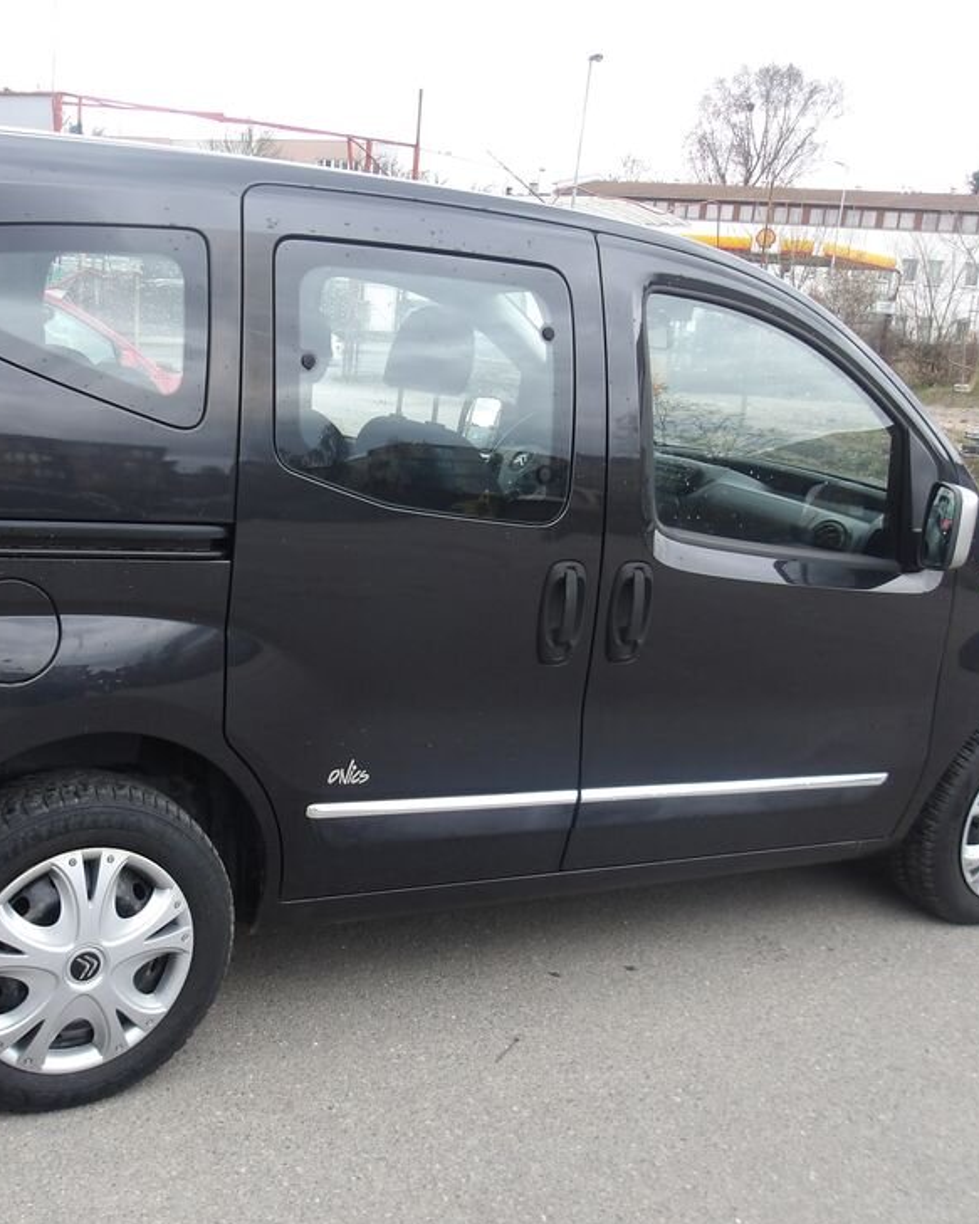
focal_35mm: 37
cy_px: 599
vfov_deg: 49.1
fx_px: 1340
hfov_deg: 39.8
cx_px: 358
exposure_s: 1/171
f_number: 3
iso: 100
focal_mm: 4.9
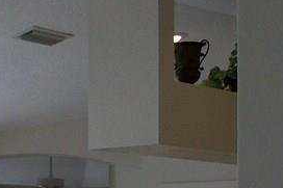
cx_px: -94
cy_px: 254
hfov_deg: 13.9
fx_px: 1108
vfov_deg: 9.5
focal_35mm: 141
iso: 64
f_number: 2.7
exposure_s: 1/100
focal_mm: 6
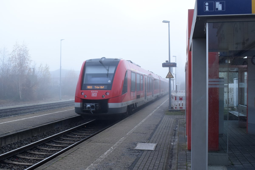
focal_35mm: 36
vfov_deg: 36.9
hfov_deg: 53.1
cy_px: 85
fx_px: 255
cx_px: 128
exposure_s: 1/640
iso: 640
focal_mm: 24
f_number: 8
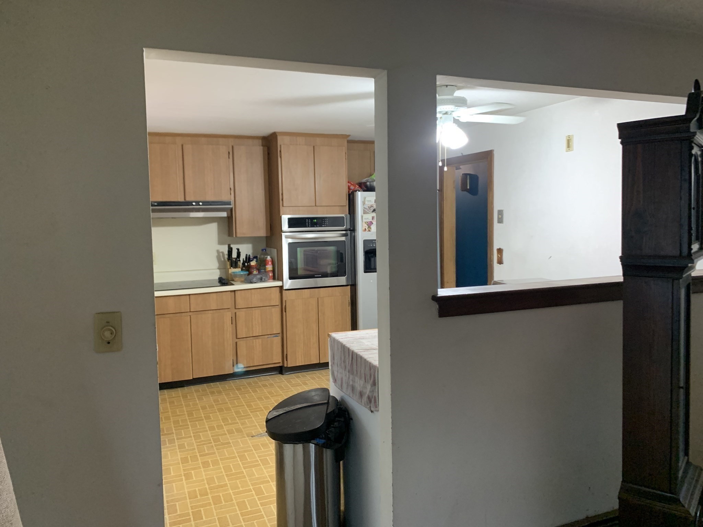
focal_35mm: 26
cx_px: 352
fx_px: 528
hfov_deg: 67.3
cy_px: 264
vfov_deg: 53.1
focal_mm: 4.25
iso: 200
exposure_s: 1/60
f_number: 1.8
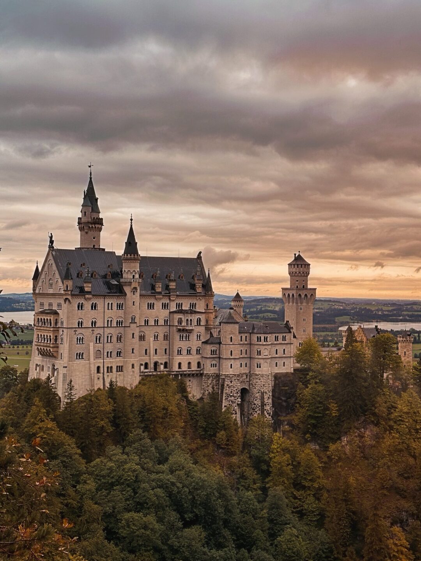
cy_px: 280
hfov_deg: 30.3
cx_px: 210
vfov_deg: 39.7
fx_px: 778
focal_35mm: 48
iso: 64
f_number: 1.78
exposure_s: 1/779
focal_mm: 6.86
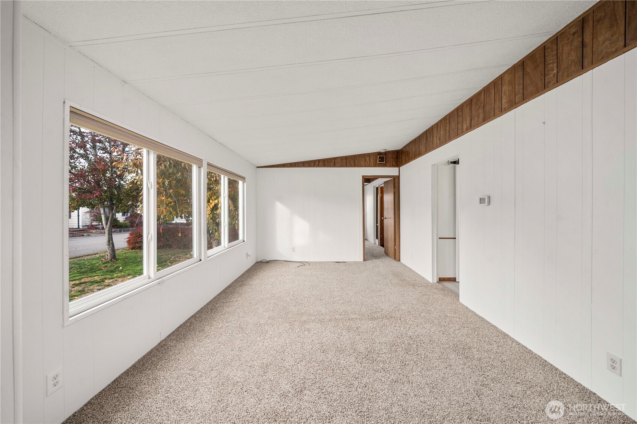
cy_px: 212
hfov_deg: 112.6
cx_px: 318
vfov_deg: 90.0
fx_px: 212
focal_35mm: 12
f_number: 7.1
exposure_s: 1/60
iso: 160
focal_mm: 12
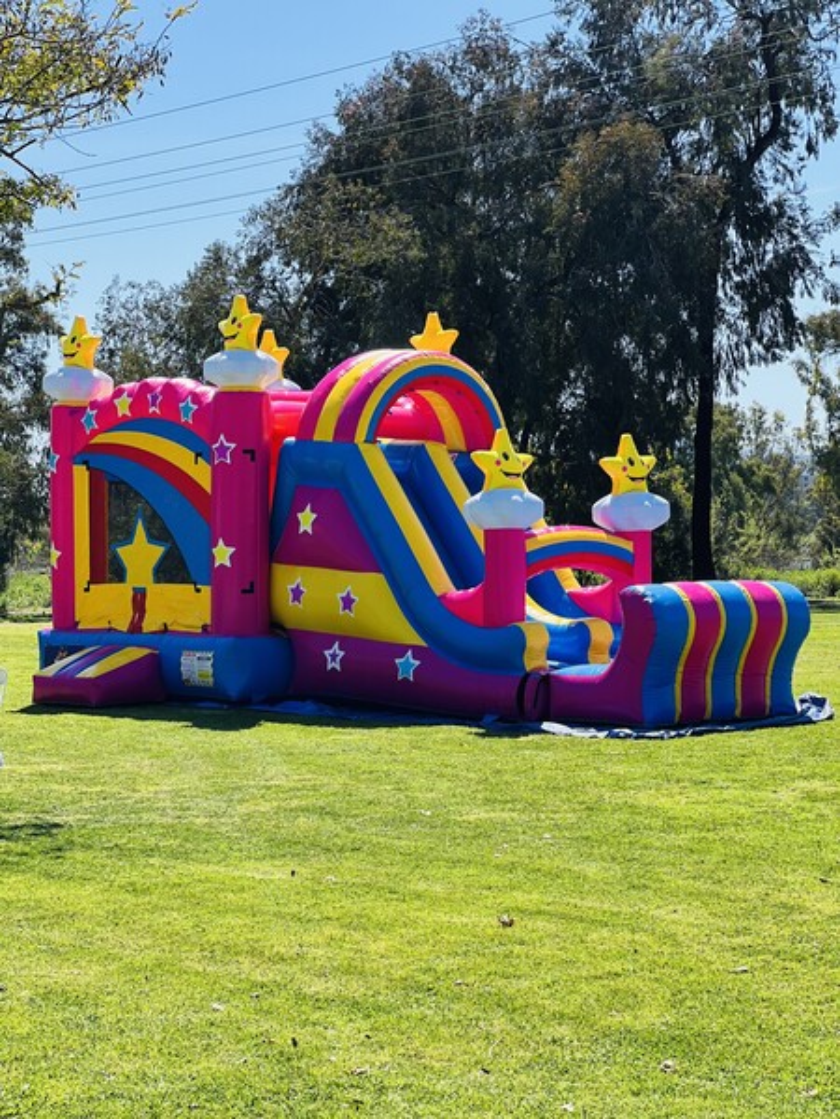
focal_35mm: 77
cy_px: 560
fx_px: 2491
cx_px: 420
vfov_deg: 25.3
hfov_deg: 19.1
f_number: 2.8
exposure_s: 1/374
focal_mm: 9
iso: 32
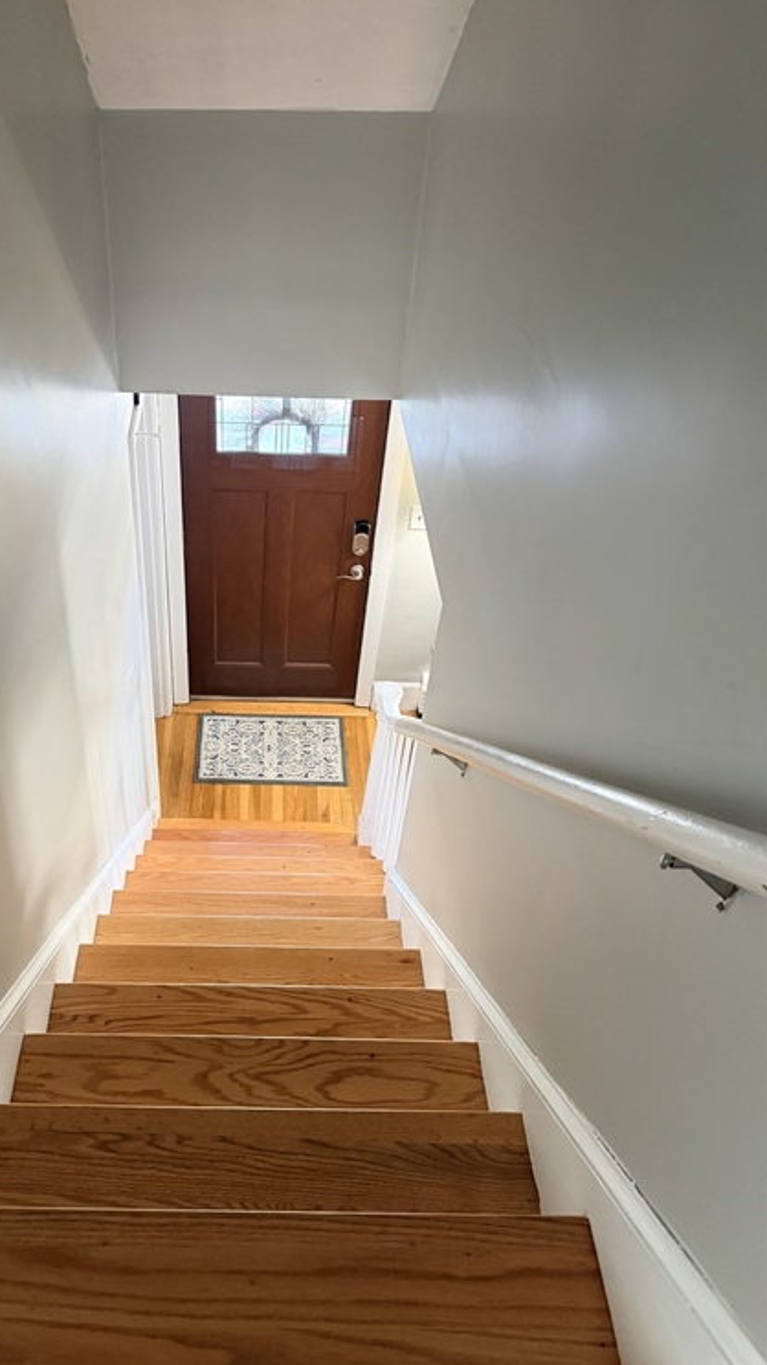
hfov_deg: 42.2
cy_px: 679
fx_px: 977
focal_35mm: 27
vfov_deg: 69.9
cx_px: 251
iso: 500
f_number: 1.78
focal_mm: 6.76
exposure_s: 1/60
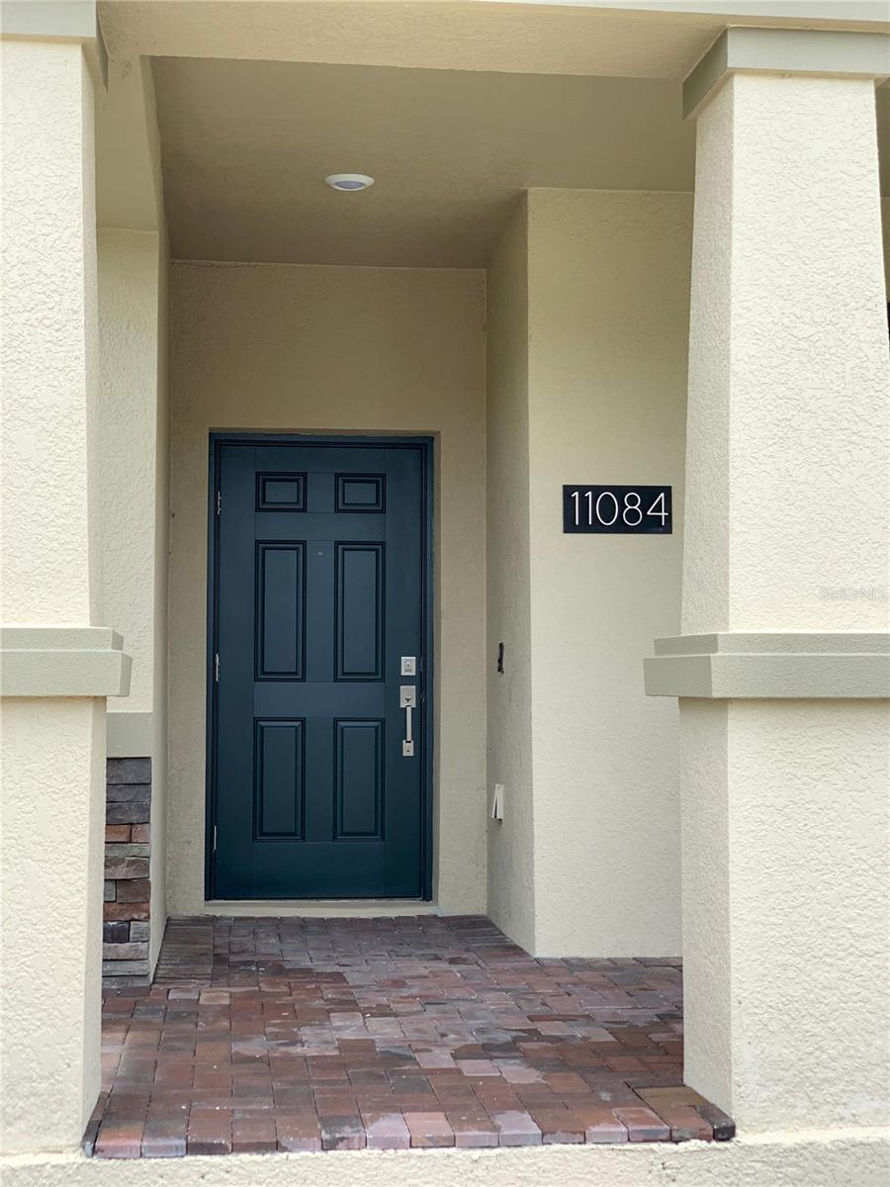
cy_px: 594
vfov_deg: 36.8
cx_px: 445
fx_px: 1783
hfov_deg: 28.0
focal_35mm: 52
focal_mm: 6
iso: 16
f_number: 2.4
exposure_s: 1/246
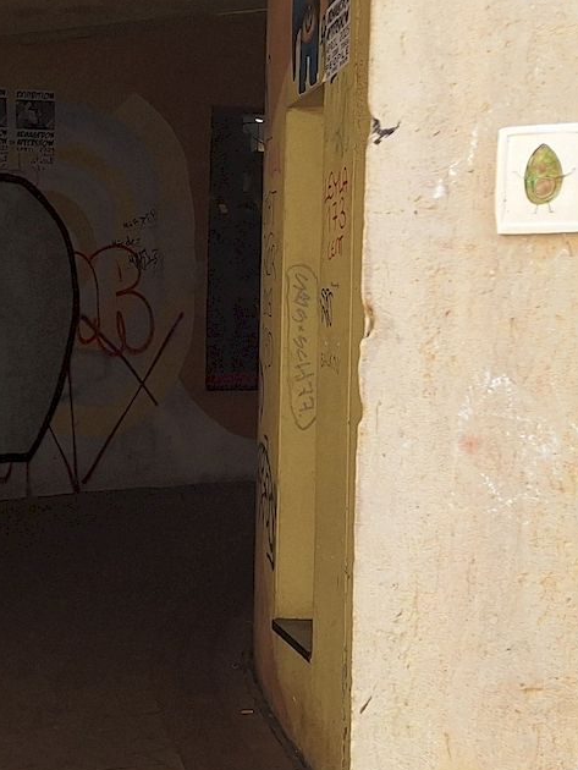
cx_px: -236
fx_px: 1624
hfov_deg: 18.4
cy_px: 413
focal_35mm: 73
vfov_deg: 26.7
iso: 40
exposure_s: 1/258
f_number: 1.8
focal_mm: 5.54
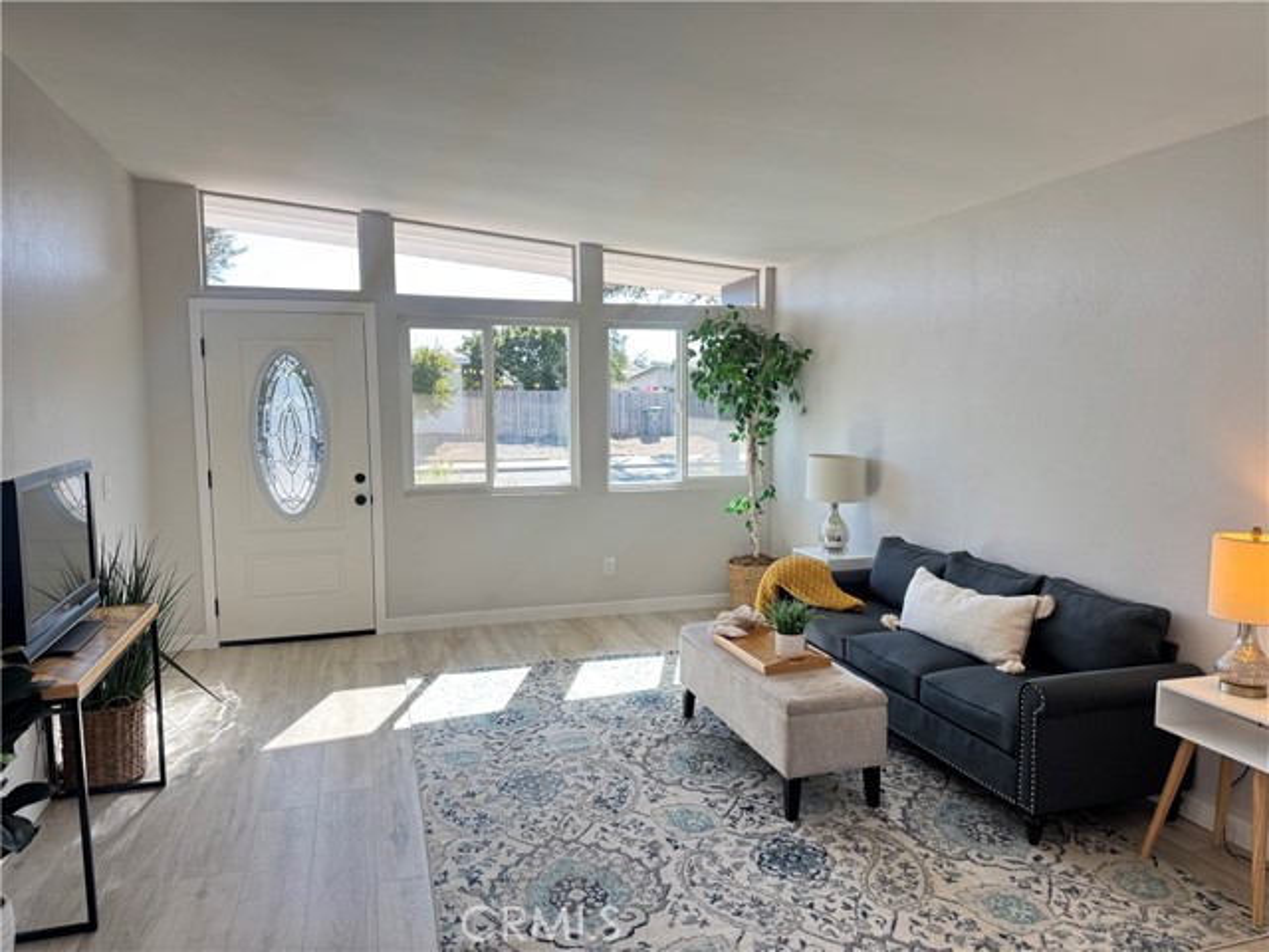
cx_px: 634
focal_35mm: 24
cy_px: 476
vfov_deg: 56.8
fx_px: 880
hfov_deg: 71.6
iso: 80
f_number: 1.78
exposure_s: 1/137
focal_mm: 6.76
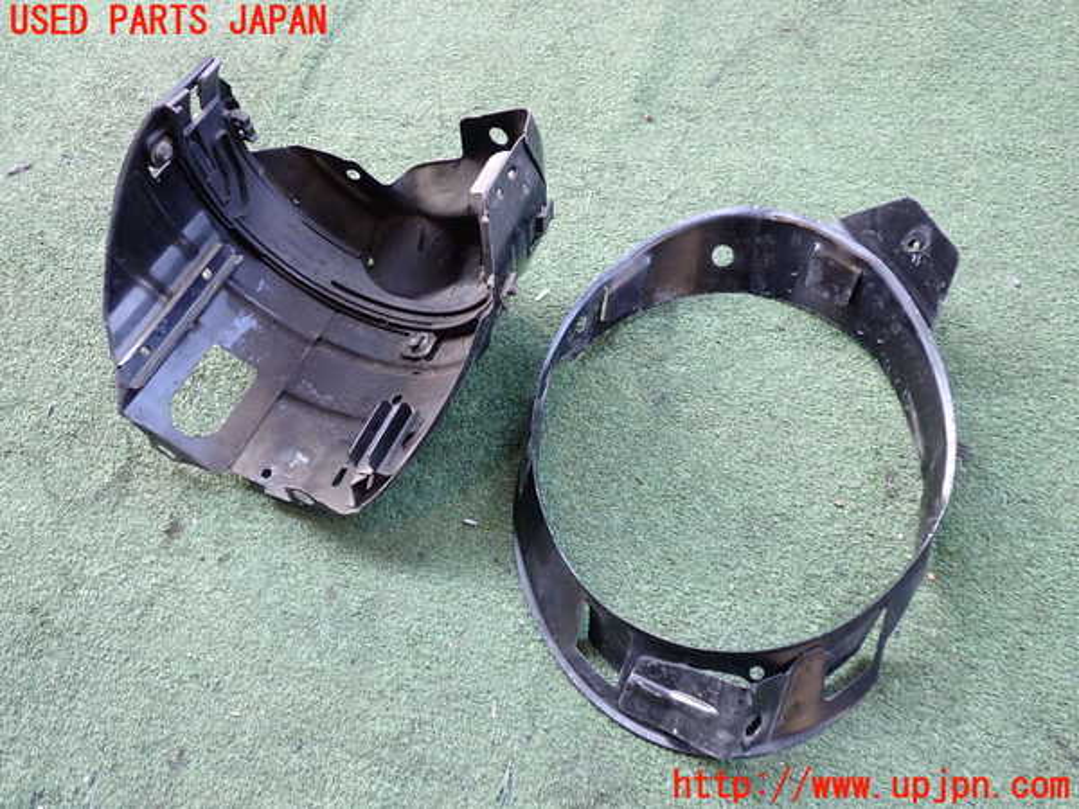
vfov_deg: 46.8
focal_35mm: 30
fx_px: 935
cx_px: 540
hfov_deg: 60.0
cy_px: 404
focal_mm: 5.4
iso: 200
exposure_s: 1/80
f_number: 2.3
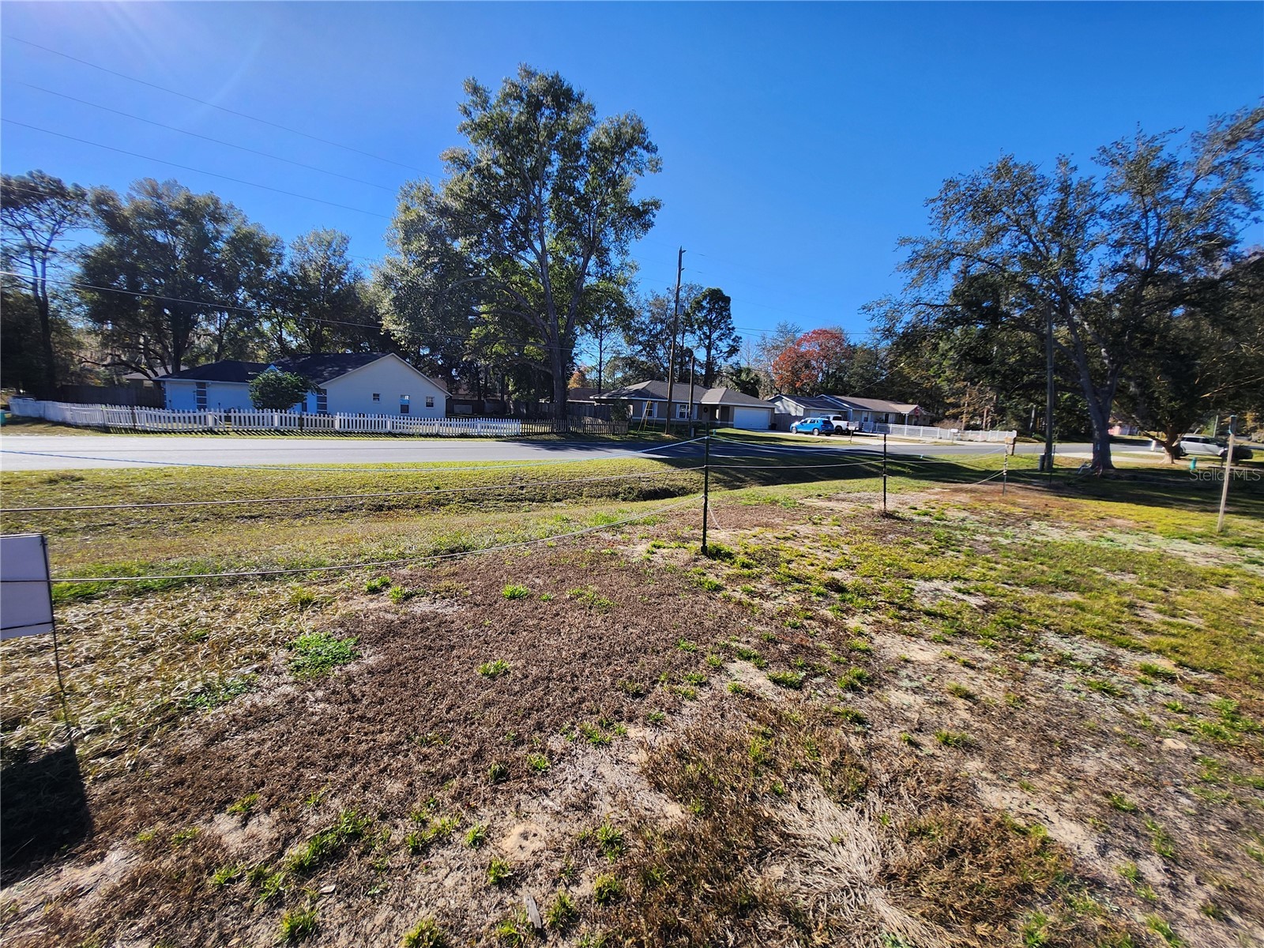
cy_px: 474
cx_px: 632
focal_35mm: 13
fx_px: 475
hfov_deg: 106.2
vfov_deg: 89.9
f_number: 2.2
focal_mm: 1.7
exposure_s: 1/786
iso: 32
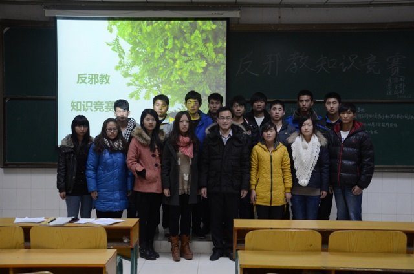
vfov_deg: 31.8
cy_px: 137
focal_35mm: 42
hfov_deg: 46.5
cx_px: 207
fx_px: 482
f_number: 4
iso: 1000
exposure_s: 1/30
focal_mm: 28
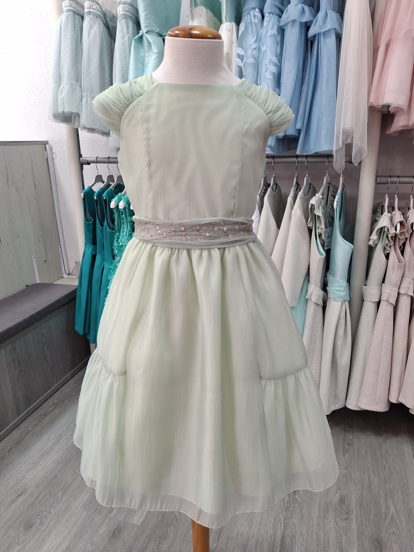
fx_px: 399
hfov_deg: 54.9
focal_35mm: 25
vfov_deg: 69.4
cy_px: 276
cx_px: 207
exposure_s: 1/100
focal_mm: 4.69
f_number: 1.8
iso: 100
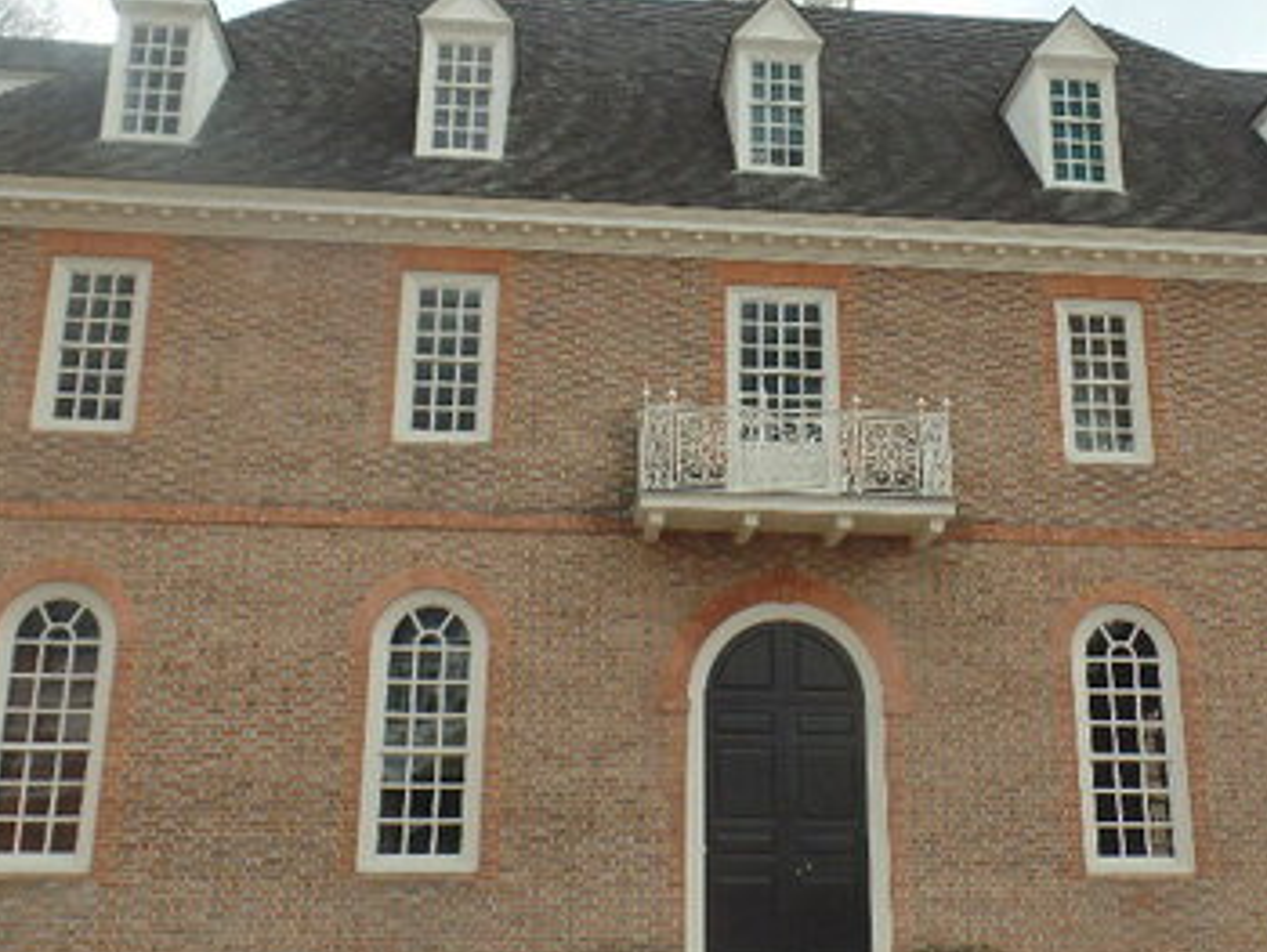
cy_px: 366
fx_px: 1538
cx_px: 731
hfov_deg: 44.6
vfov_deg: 34.2
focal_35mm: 42
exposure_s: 1/350
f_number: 3.2
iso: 80
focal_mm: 4.1
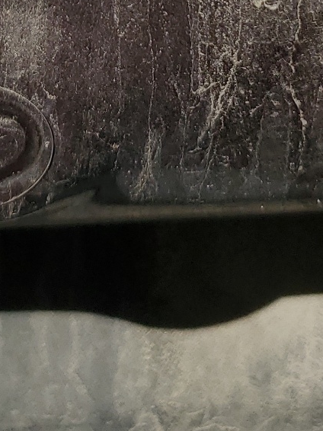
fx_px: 1220
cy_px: -255
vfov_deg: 17.5
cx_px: 81
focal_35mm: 98
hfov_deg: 15.0
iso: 50
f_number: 1.5
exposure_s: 1/5000
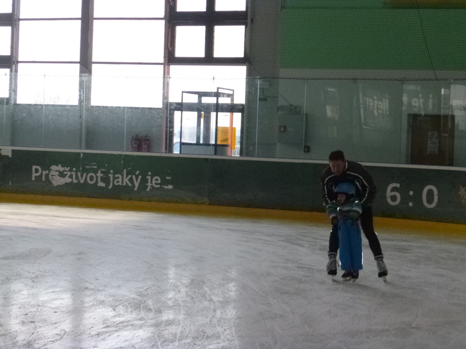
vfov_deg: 17.2
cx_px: 233
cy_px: 174
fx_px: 1158
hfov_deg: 22.8
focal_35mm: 86
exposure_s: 1/125
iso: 500
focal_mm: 15.3
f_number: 5
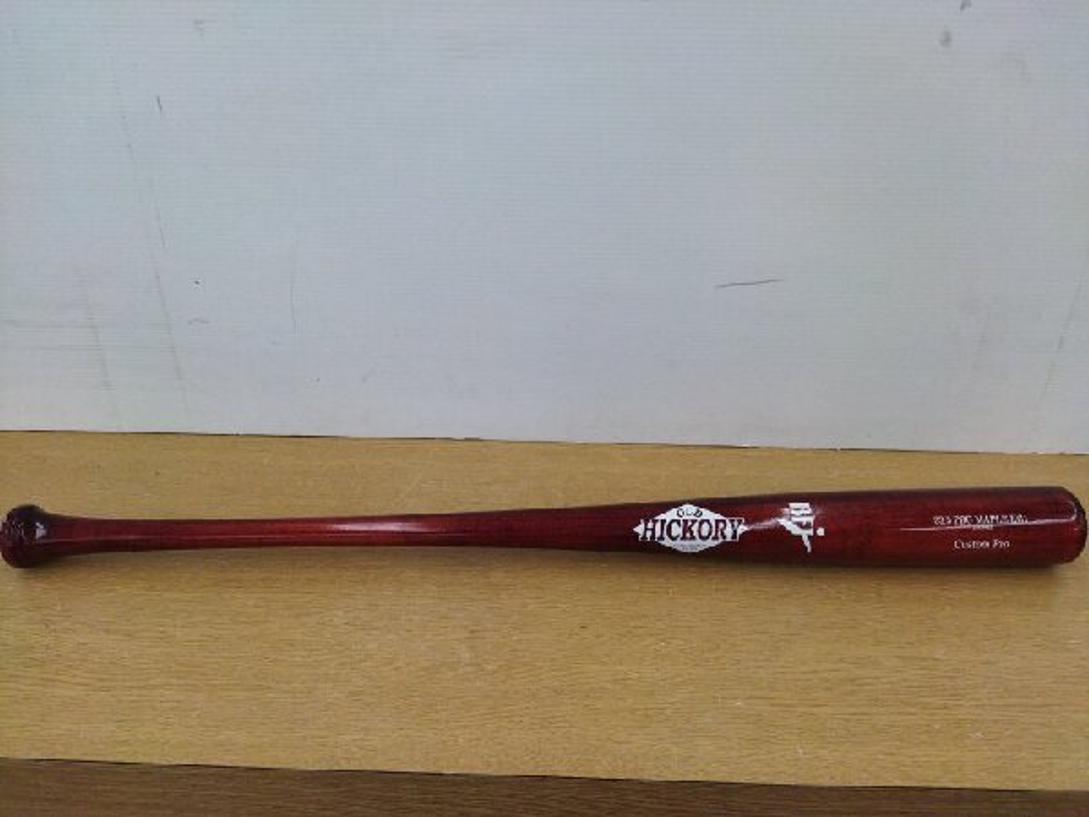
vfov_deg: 51.4
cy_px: 408
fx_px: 849
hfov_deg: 65.3
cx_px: 544
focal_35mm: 27
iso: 309
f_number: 1.79
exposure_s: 1/500
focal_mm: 4.71
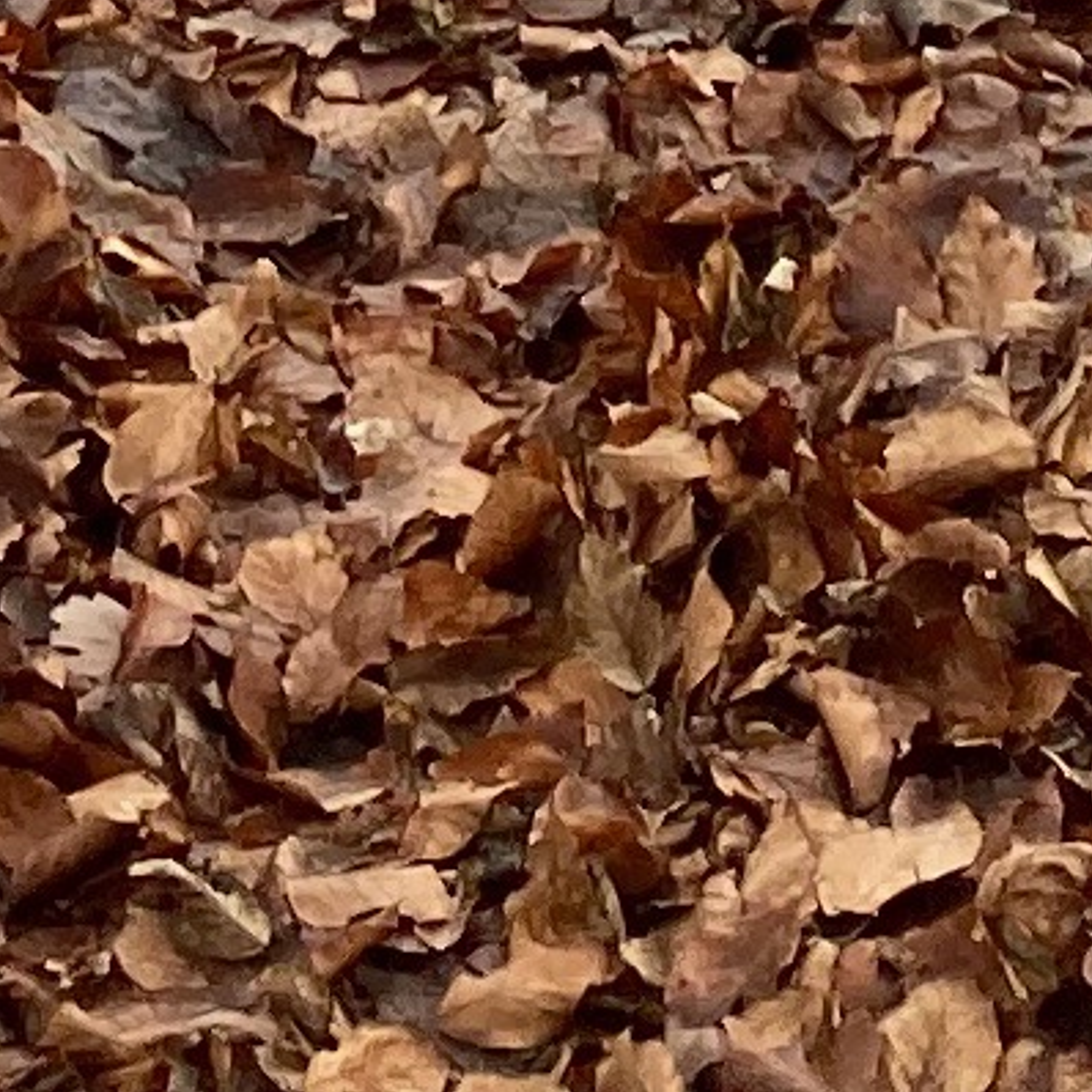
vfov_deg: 6.0
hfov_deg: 7.0
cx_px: 779
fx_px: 8958
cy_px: -3051
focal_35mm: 251
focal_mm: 3.99
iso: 20
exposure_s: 1/274
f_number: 1.8
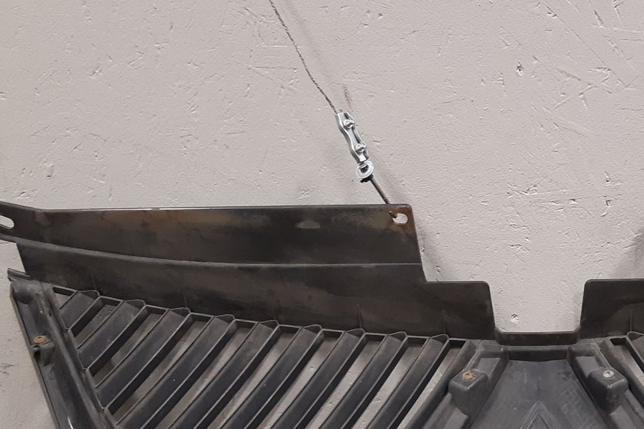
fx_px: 948
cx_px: 538
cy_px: 321
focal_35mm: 53
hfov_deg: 35.9
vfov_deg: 25.2
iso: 160
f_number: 1.7
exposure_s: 1/50
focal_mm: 3.93
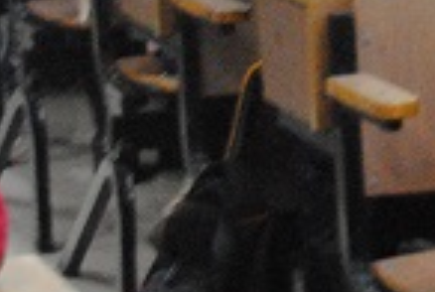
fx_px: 3484
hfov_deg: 6.7
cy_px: -487
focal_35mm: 288
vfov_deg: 4.6
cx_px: 1123
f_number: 5.6
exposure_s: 1/30
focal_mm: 35
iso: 1600
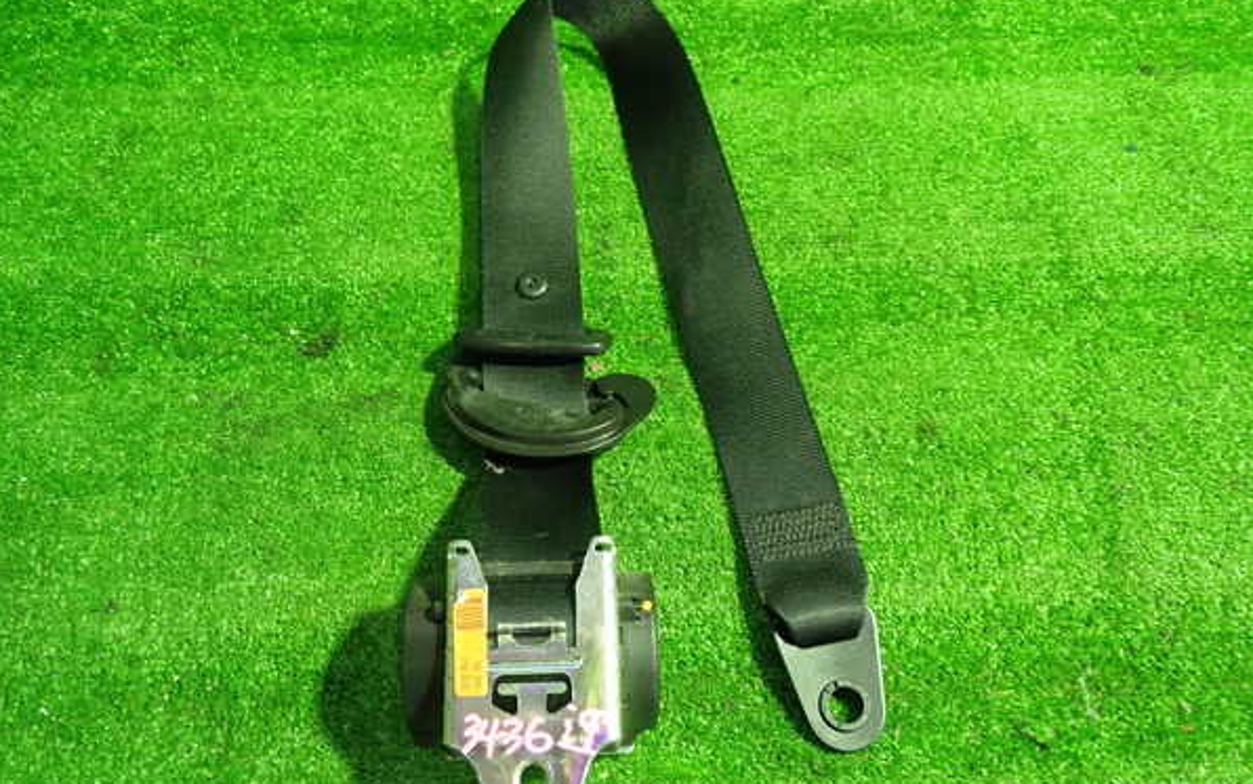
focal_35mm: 32
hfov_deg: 59.6
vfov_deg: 39.5
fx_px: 1093
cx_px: 624
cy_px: 410
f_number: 2.3
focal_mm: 5.4
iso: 500
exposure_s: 1/30
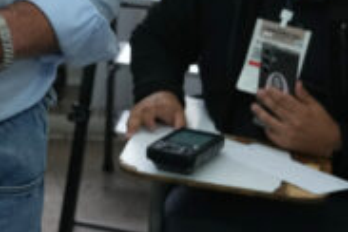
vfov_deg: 10.0
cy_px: -118
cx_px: -222
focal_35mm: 133
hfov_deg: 14.1
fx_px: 1286
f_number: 4
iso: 1000
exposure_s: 1/125
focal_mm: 35
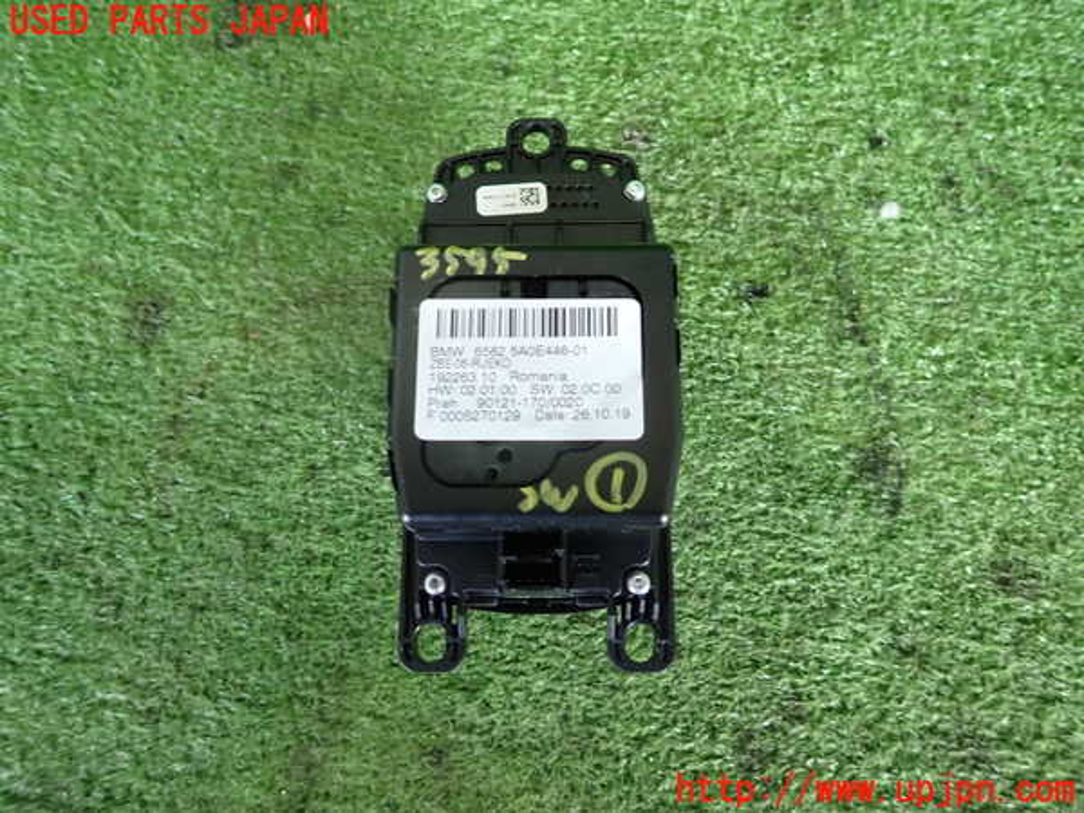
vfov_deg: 54.9
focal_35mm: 25
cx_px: 542
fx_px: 783
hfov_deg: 69.4
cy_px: 406
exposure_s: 1/30
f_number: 2
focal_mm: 4.5
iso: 200
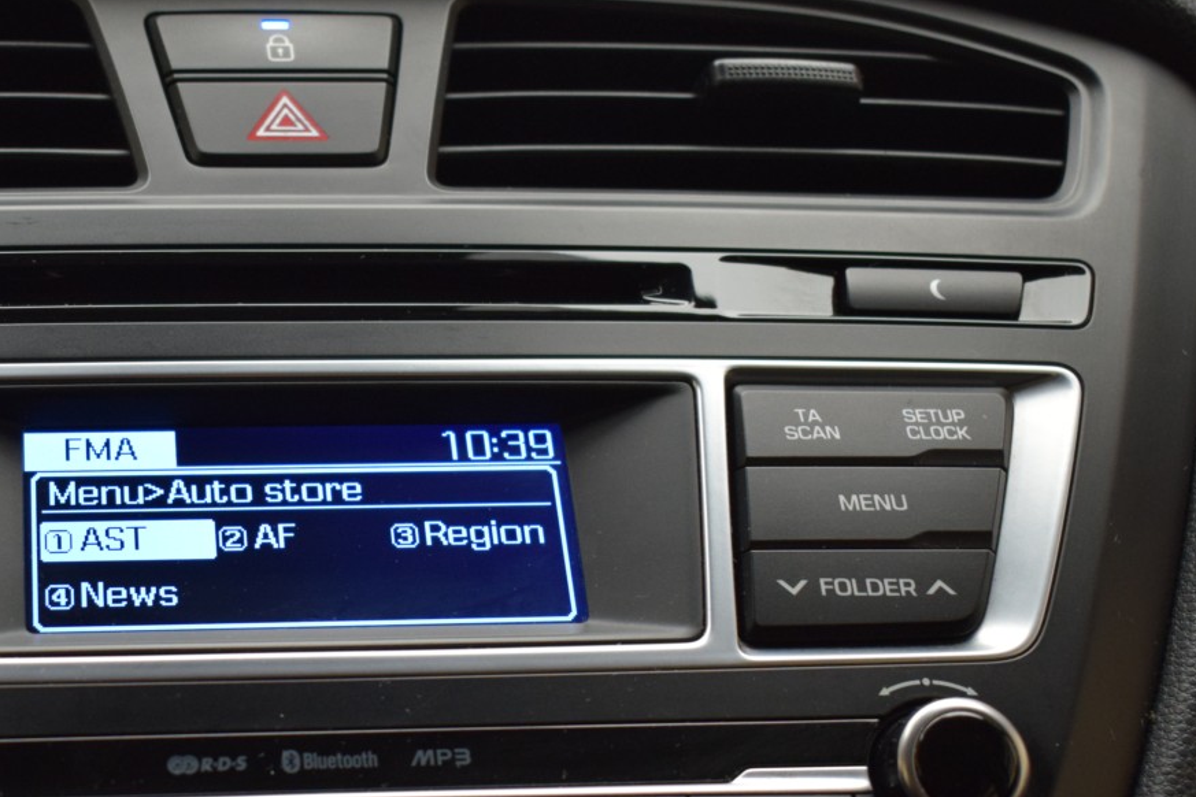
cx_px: 259
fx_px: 2226
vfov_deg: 20.2
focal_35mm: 67
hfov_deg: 29.5
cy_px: 561
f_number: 4
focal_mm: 26
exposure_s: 1/60
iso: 1100
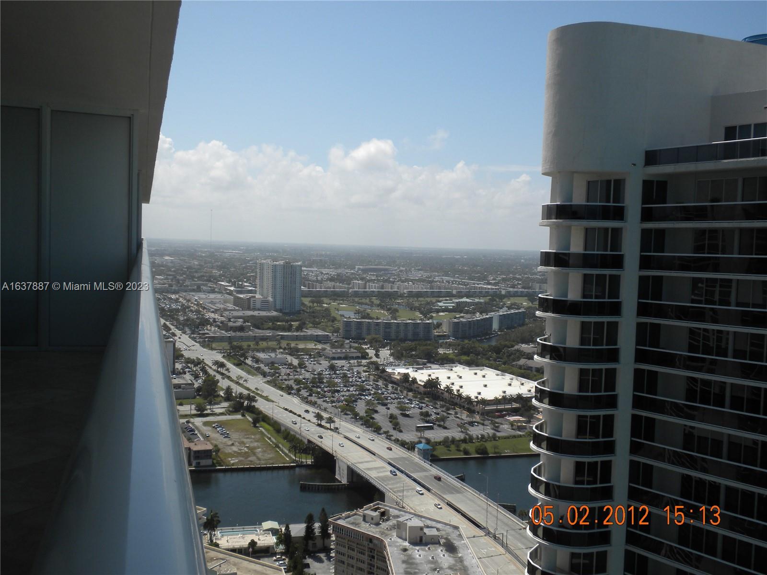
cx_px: 384
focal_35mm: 37
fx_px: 820
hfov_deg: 50.1
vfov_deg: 38.7
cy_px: 288
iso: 64
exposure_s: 1/207
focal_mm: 6.6
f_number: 10
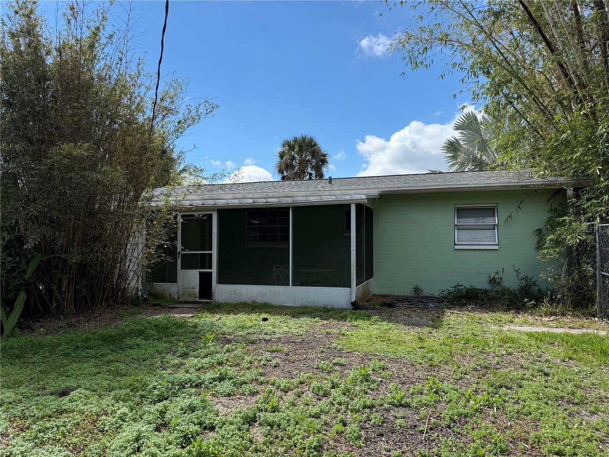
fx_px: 422
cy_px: 228
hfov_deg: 71.6
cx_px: 304
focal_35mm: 24
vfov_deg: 56.8
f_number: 1.78
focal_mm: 6.76
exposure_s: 1/4405
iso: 80
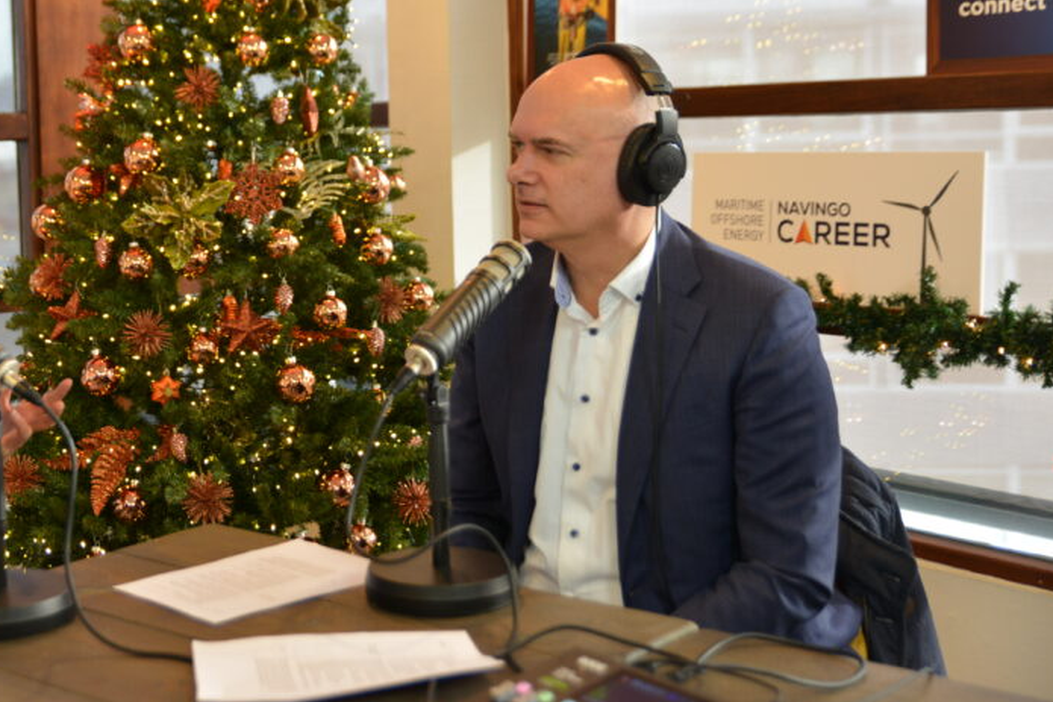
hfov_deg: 35.0
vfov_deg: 24.0
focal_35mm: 56
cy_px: 202
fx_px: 1638
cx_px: 294
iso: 400
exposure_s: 1/80
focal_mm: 38
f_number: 3.2
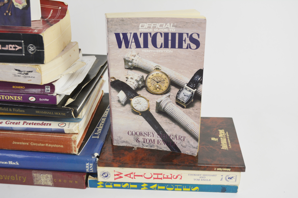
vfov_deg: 29.9
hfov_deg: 43.6
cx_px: 149
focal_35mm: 45
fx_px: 372
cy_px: 99
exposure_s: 1/125
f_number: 5.6
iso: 400
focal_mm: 30
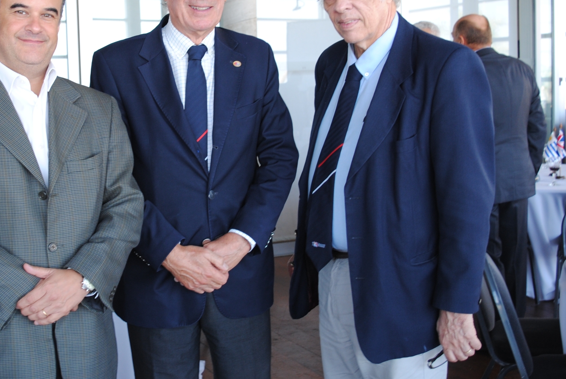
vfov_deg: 25.6
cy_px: 153
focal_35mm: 53
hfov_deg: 37.1
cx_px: 176
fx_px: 830
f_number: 4
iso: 180
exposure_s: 1/30
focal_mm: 23
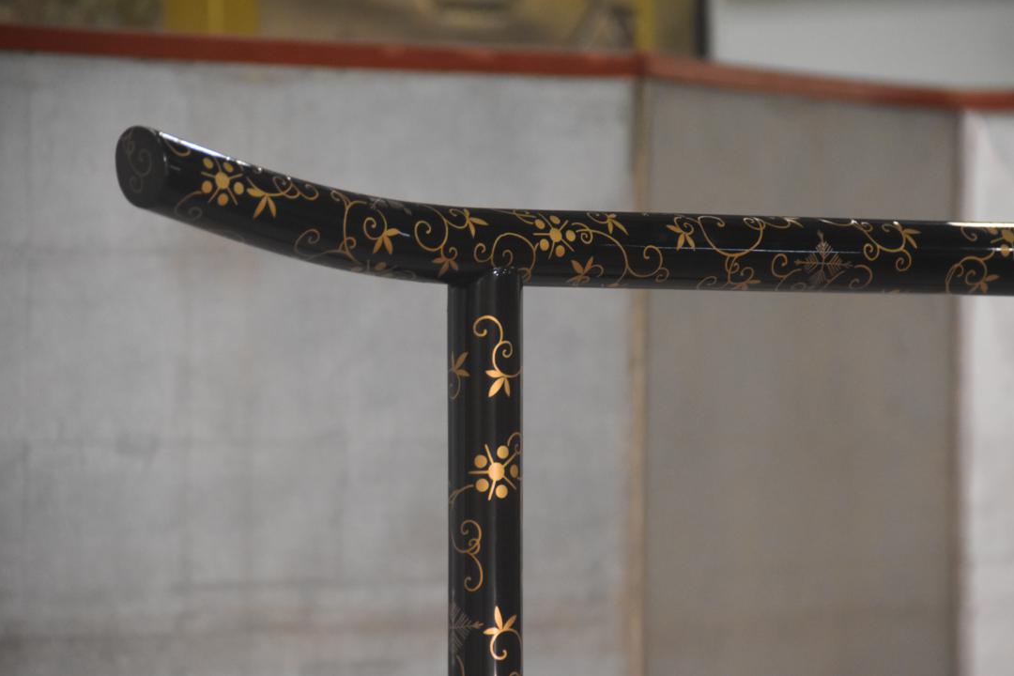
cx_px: 507
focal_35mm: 279
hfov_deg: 7.4
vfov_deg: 4.9
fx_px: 7844
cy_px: 338
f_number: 6.3
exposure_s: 1/125
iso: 3200
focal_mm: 185
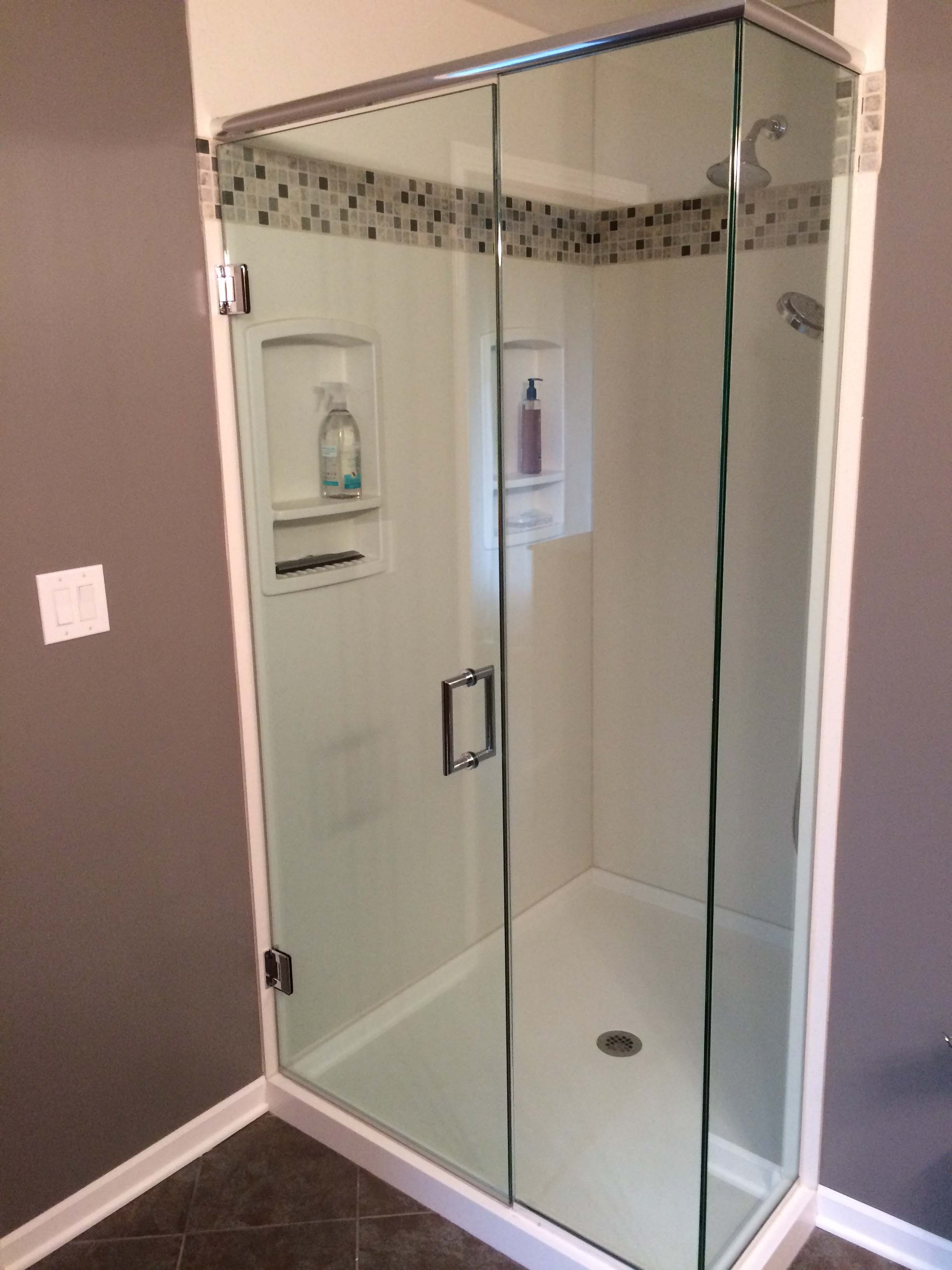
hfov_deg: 48.2
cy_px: 635
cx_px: 476
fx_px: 1063
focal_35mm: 29
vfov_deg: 61.7
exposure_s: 1/30
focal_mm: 4.15
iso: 160
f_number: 2.2
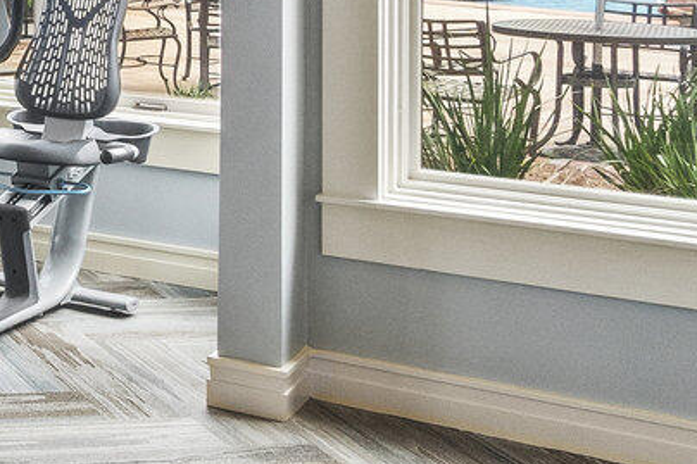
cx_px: -304
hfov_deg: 22.6
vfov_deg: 16.9
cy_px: -132
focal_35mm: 76
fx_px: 1471
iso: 800
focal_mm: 10
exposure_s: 1/6
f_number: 8
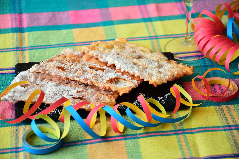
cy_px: 80
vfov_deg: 9.6
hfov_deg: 14.4
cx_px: 120
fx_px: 946
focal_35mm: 142
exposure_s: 1/10
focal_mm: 95
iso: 100
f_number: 8
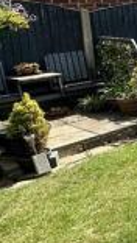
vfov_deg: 35.6
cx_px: 353
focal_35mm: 57
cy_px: 54
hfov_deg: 13.4
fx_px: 367
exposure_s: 1/1033
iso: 40
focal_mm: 2.22
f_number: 2.2
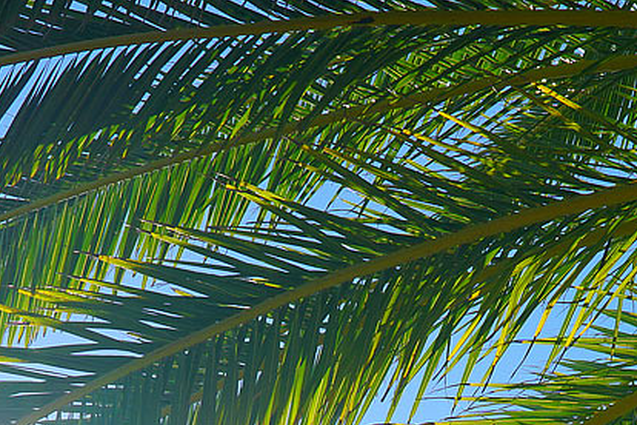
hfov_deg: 17.9
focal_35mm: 113
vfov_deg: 11.7
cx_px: 523
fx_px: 1999
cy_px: 616
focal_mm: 26
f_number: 5.6
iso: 100
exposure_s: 1/500
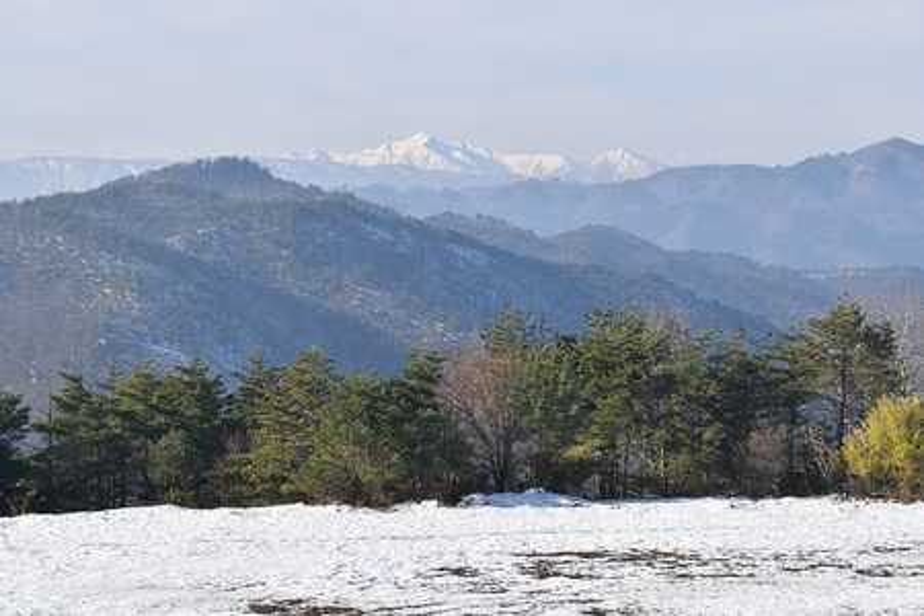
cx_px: 462
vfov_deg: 13.4
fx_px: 2618
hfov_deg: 20.0
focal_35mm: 102
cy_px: 308
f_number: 10
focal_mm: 68
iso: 200
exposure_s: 1/400
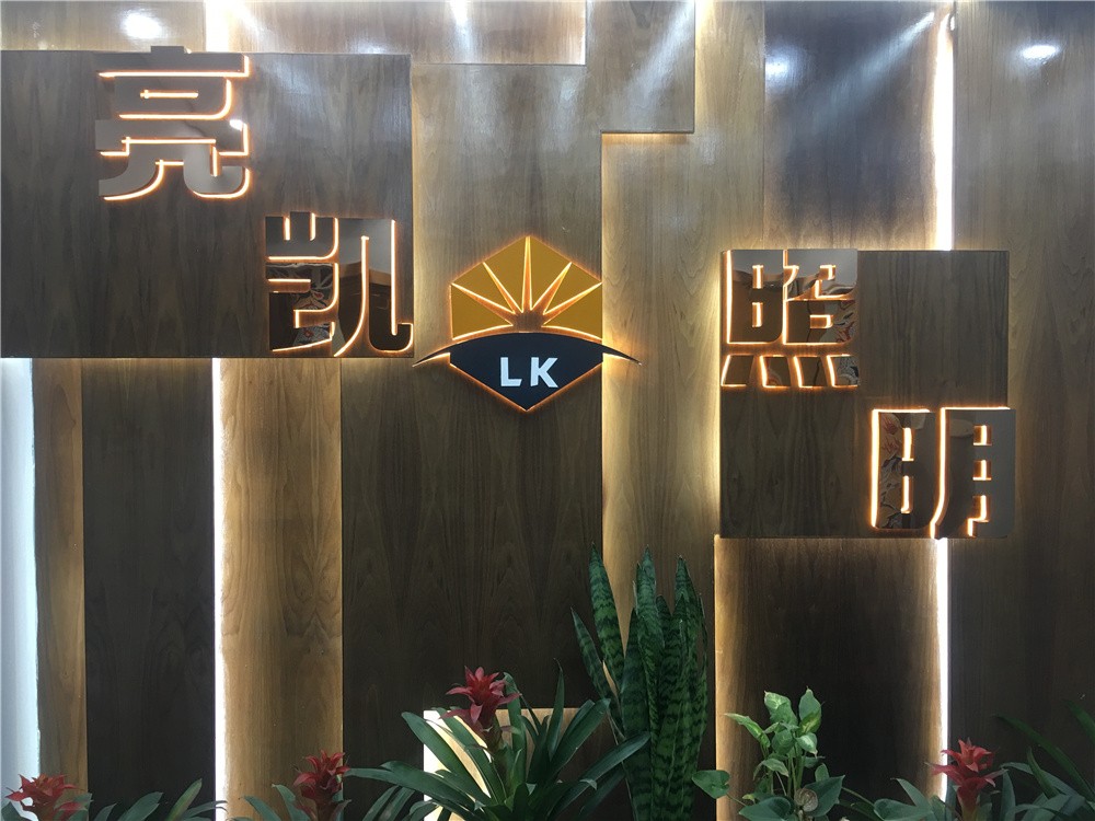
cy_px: 410
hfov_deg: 61.7
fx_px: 917
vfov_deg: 48.2
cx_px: 548
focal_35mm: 29
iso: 40
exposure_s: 1/17
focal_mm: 4.15
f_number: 2.2
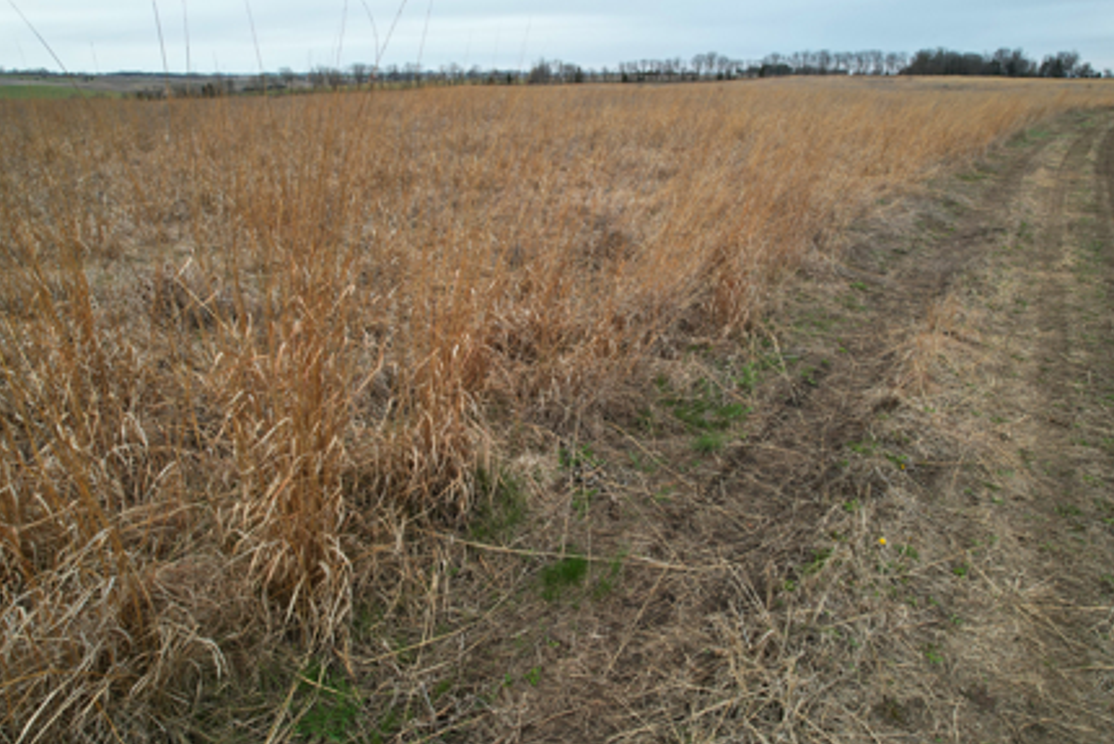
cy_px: 373
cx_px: 567
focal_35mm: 23
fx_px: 712
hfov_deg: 76.1
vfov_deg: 55.1
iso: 100
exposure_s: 1/500
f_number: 2.8
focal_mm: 8.38
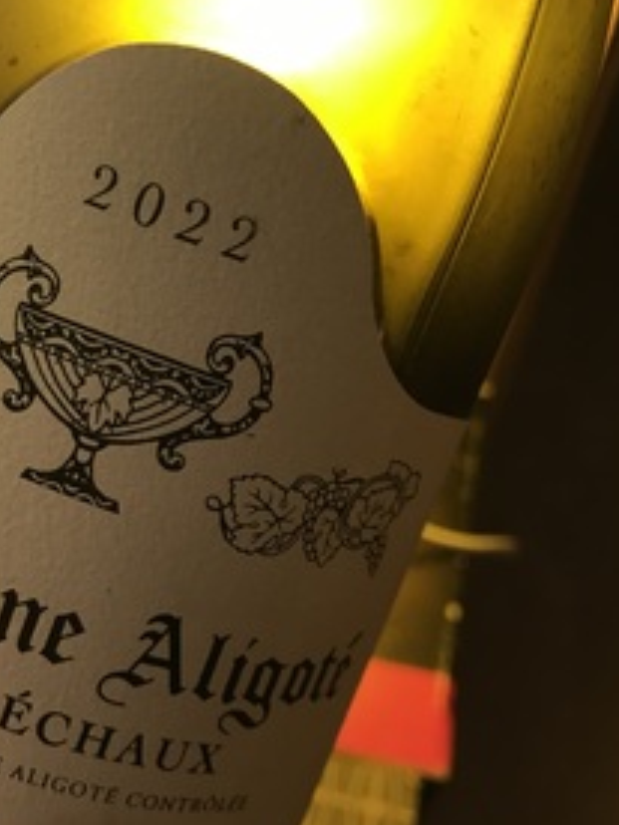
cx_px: 166
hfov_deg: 32.3
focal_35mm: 44
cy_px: 408
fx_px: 1049
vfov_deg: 42.9
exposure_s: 1/17
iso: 40
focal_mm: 3.99
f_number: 1.8
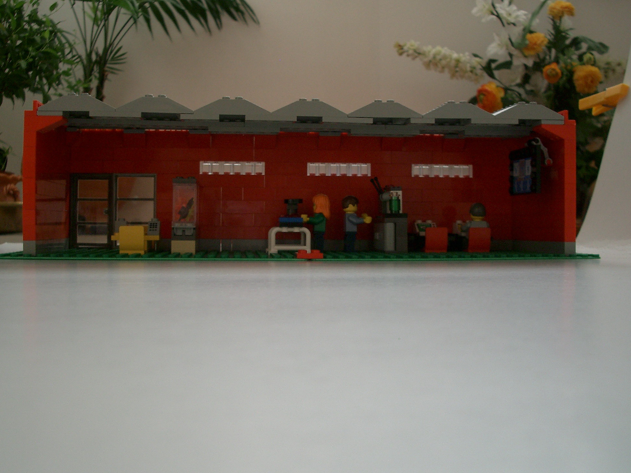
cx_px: 306
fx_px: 784
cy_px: 230
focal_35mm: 43
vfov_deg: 33.6
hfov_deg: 43.8
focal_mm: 6.8
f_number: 2.8
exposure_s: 1/80
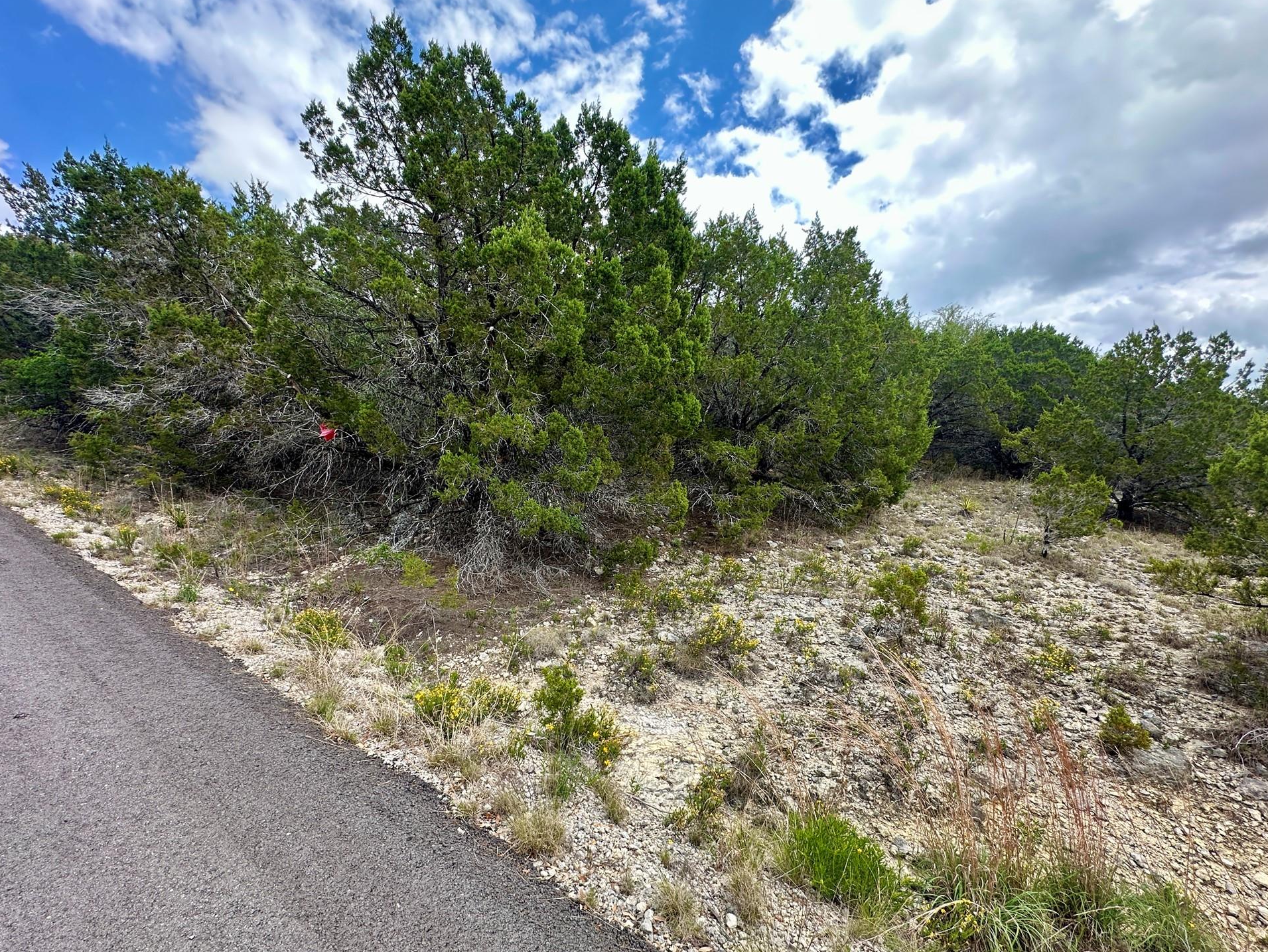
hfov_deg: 98.2
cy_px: 485
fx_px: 550
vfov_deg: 81.8
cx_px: 624
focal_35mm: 15
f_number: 2.2
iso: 40
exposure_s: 1/445
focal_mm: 2.22
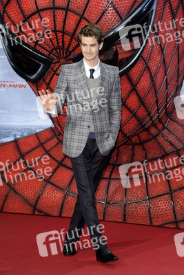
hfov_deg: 15.2
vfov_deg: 22.6
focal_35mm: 90
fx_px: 689
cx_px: 92
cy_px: 138
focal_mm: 90
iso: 640
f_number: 5.6
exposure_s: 1/160
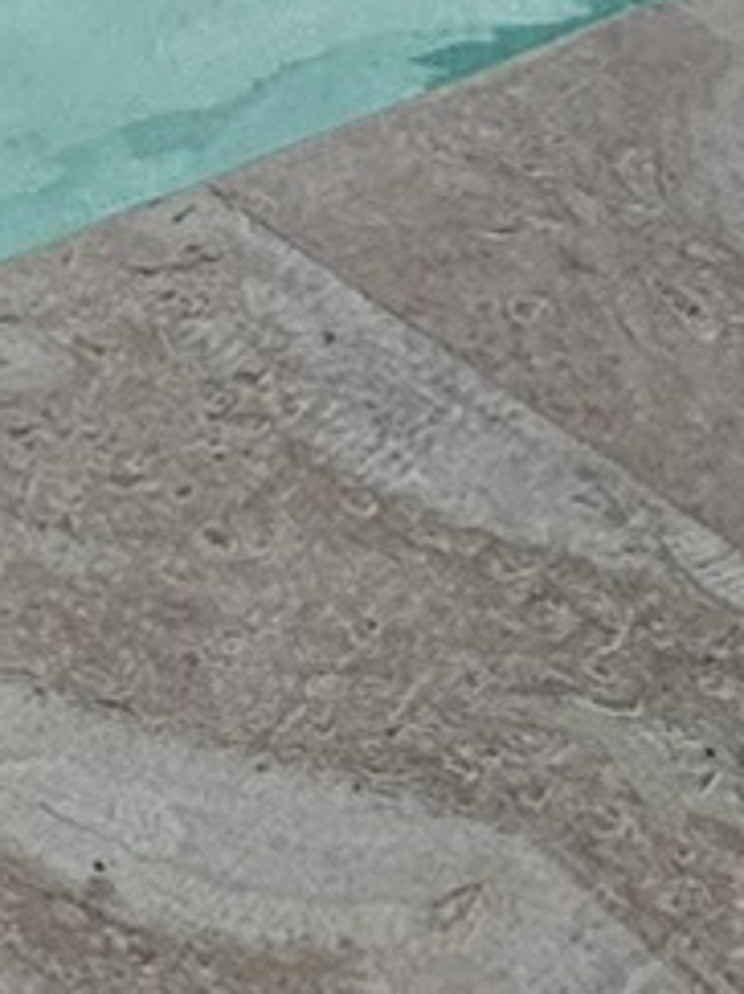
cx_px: 237
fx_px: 3385
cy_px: -855
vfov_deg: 14.5
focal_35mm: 118
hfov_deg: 12.5
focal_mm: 2.22
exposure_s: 1/4464
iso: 50
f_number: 2.2
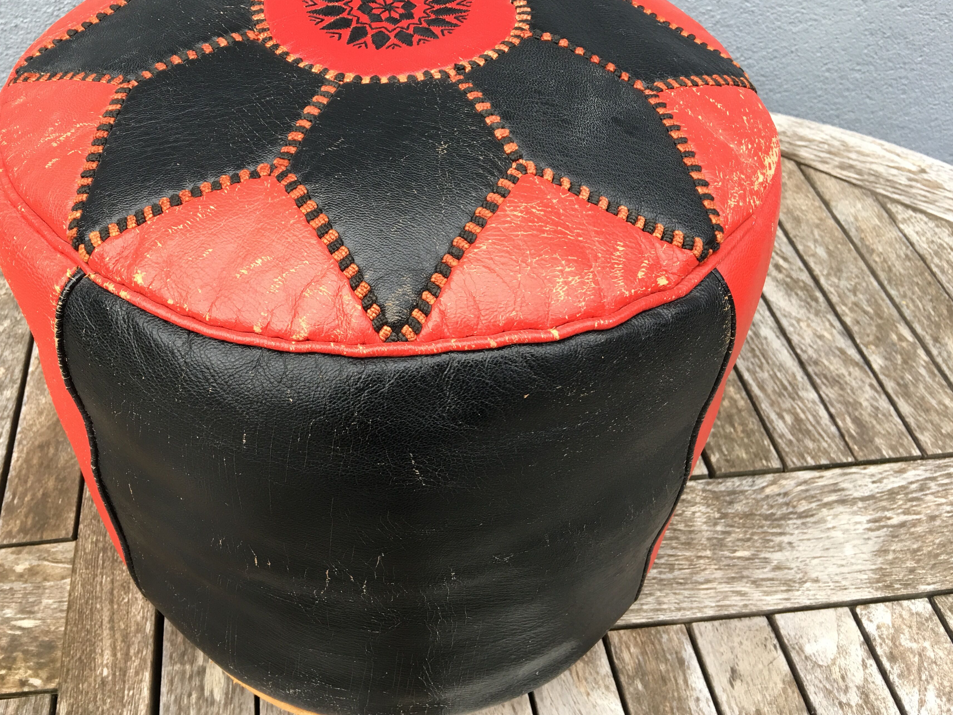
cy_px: 309
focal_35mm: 34
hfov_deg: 53.7
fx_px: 936
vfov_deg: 41.7
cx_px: 395
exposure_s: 1/30
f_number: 2.2
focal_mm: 4.15
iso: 25
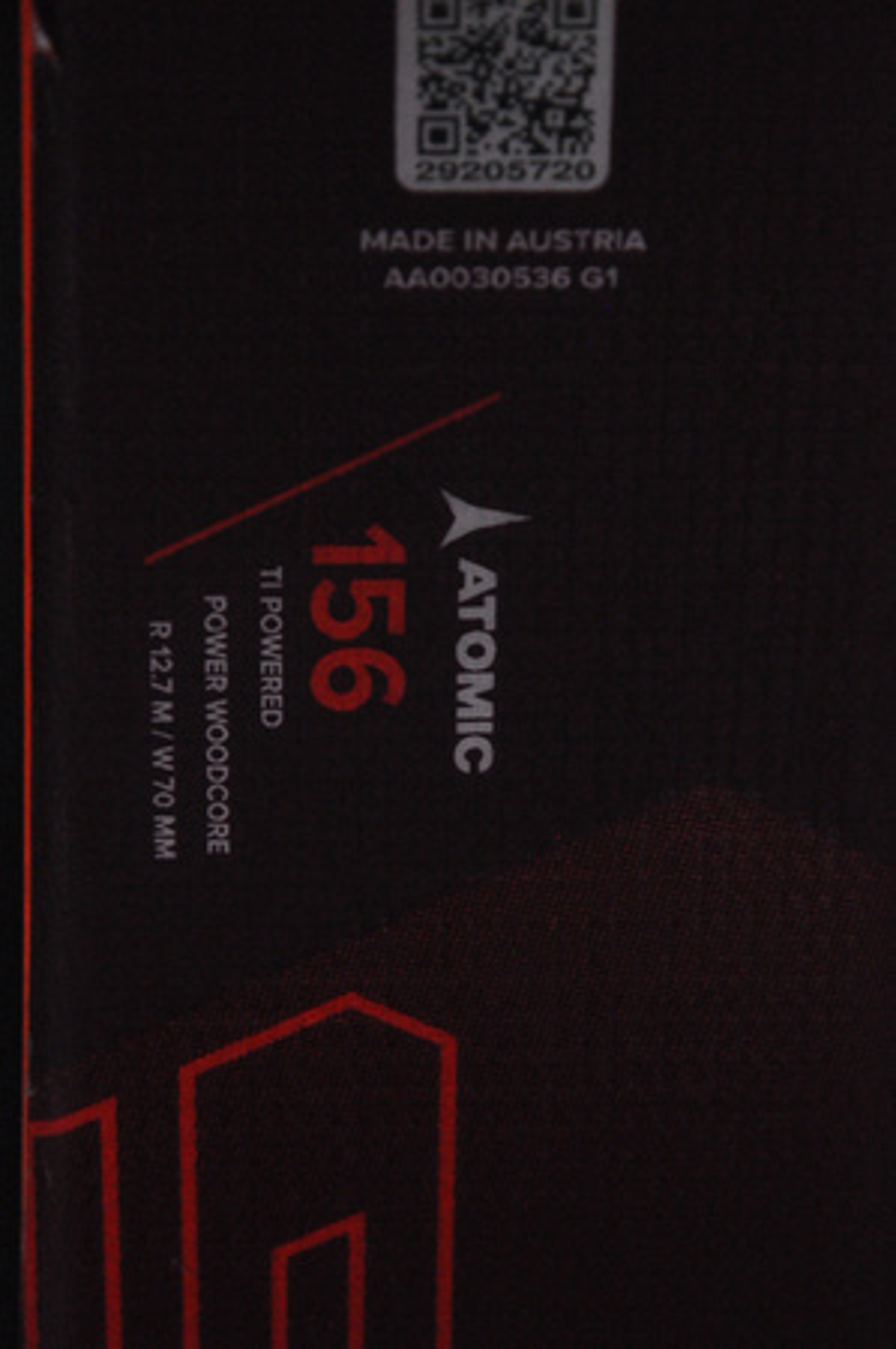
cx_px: 448
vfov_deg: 13.1
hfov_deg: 8.7
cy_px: 674
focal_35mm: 158
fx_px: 5893
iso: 3200
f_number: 9.5
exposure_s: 1/125
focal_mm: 105
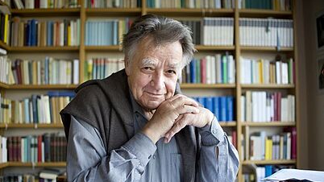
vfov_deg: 29.0
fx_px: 352
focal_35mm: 41
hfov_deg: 49.4
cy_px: 106
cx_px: 149
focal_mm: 35
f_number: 2.8
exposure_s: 1/320
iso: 1000
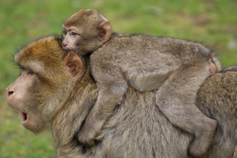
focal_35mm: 375
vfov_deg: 3.7
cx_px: 118
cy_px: 79
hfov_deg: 5.5
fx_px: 2472
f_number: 5.6
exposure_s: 1/125
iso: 400
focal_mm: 250
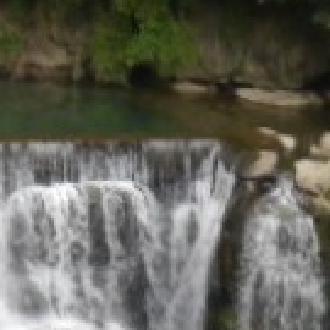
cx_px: 661
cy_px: 574
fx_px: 2028
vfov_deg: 8.9
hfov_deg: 8.8
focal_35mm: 188
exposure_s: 1/60
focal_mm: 14
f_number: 3.5
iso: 160
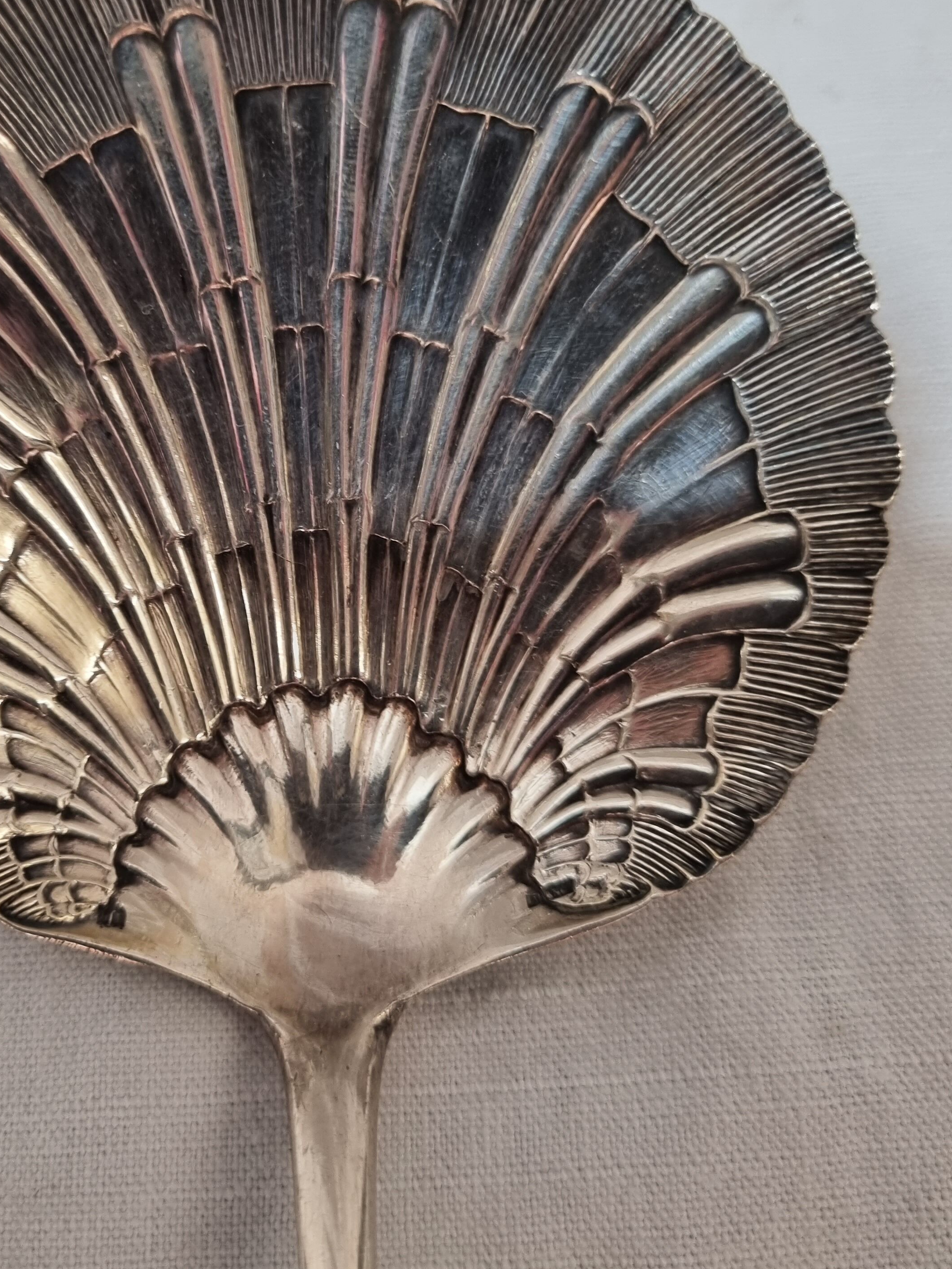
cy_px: 543
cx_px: 316
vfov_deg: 50.0
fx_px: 1357
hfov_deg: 38.2
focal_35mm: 37
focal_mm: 5.4
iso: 200
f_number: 1.8
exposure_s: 1/50
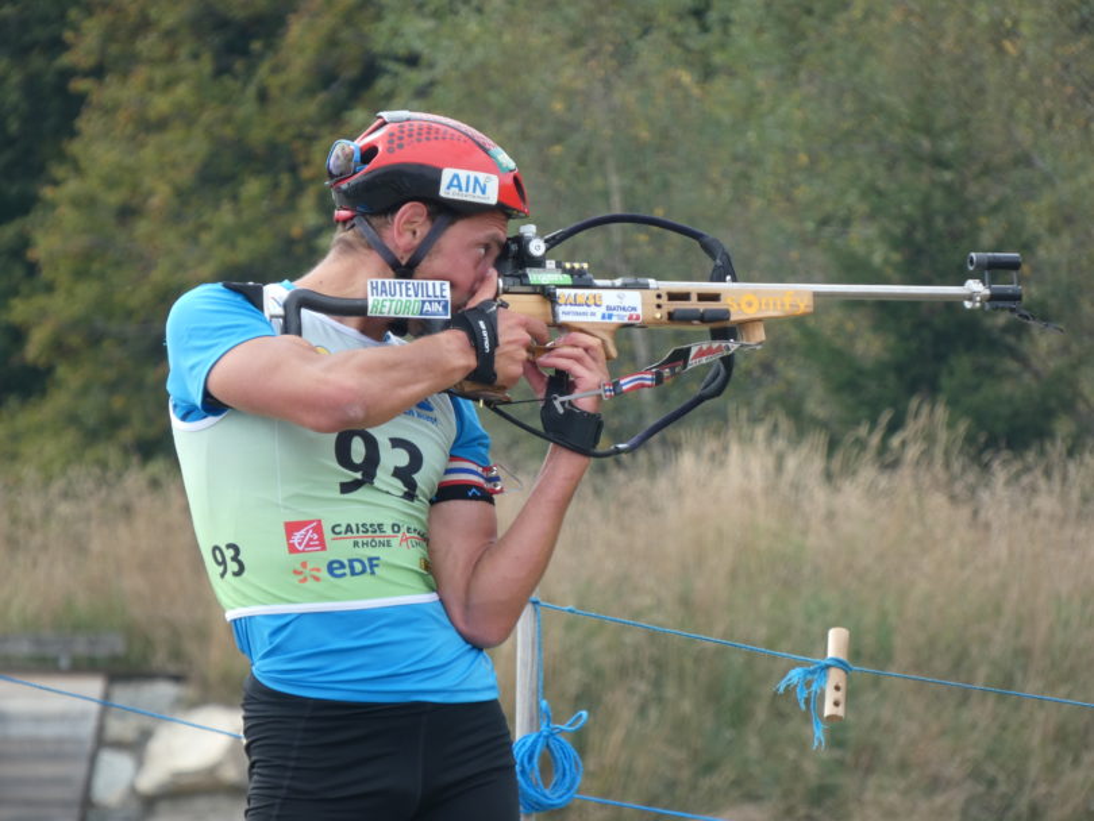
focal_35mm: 622
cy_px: 410
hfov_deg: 3.2
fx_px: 19663
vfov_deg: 2.4
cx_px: 547
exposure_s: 1/125
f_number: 5.6
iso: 80
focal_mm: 111.5
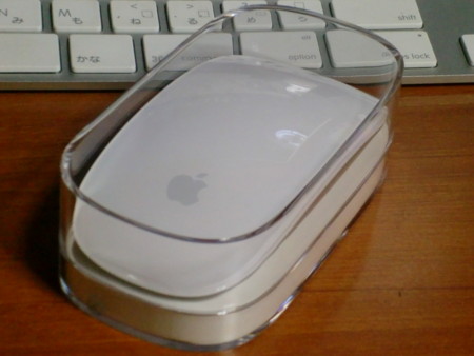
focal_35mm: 112
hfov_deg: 17.6
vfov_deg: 13.2
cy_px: 178
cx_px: 237
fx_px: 1534
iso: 800
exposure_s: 1/40
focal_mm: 18.6
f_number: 5.9
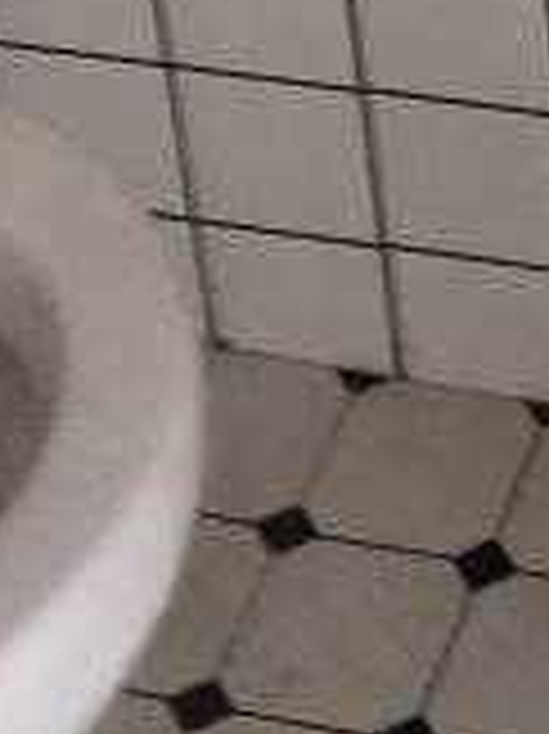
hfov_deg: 9.4
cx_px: 986
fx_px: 3197
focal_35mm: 151
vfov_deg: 11.9
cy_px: -655
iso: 1323
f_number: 1.79
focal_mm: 4.76
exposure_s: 1/50
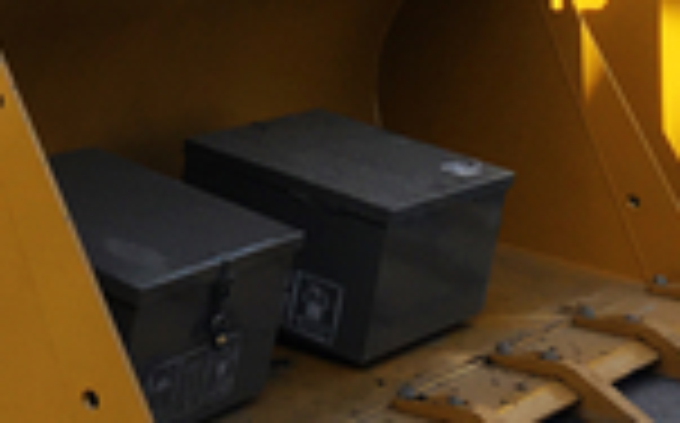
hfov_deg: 16.4
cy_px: -297
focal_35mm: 122
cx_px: -140
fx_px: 2258
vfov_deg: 10.2
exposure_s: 1/1115
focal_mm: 4.15
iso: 25
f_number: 2.2
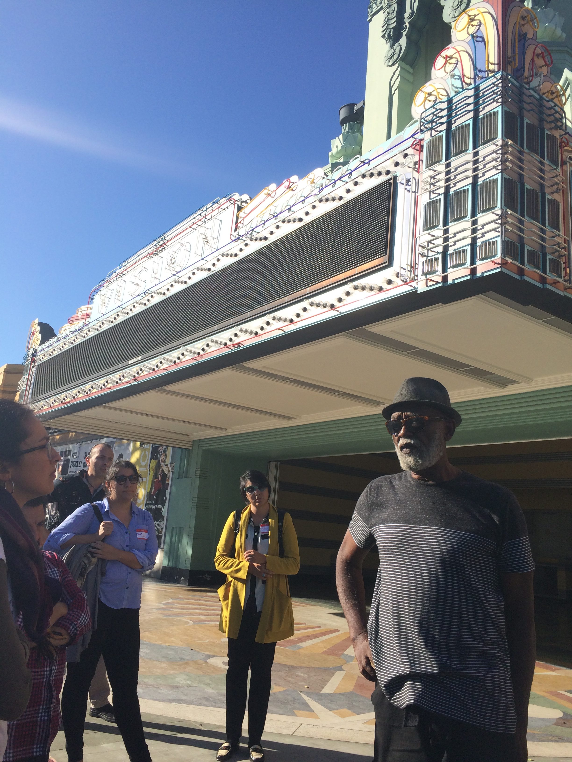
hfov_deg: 48.2
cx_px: 286
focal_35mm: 29
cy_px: 381
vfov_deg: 61.7
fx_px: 639
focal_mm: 4.15
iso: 32
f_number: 2.2
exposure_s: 1/1709
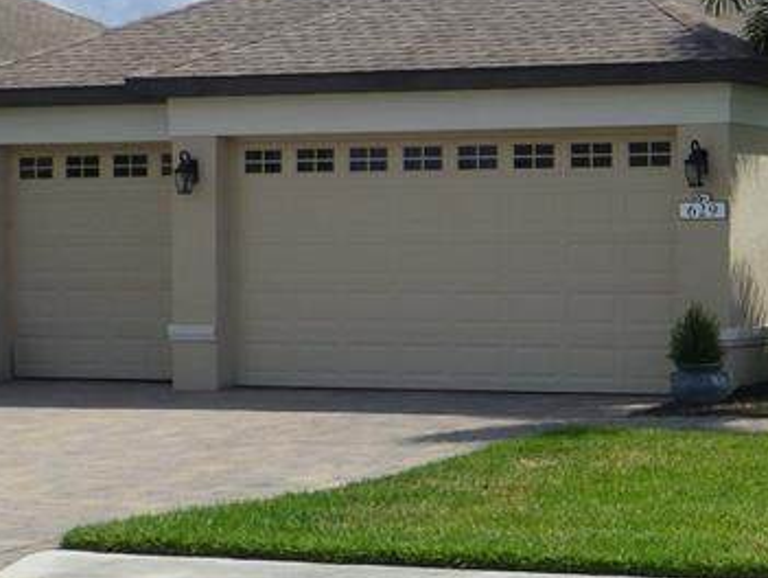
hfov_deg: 18.5
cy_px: 247
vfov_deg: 14.5
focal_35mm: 102
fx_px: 2265
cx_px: 858
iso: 100
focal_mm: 6.1
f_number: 3.7
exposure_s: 1/1300
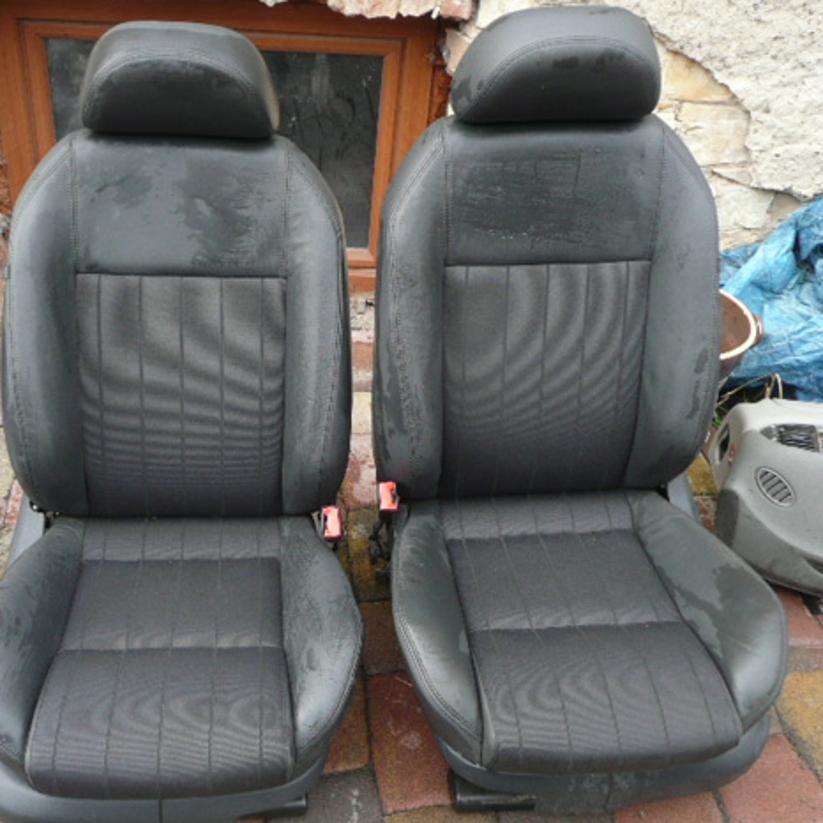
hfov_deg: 48.2
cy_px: 408
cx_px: 339
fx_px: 915
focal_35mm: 34
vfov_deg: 48.5
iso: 100
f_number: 3.3
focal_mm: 4.6
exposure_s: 1/40
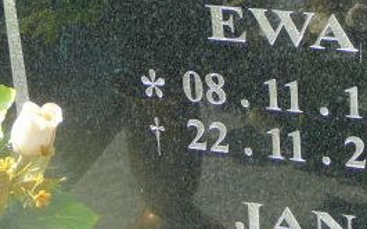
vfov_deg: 9.3
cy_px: 61
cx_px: 222
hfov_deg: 14.8
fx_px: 1409
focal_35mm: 141
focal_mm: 8.2
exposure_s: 1/200
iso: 80
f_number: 3.5
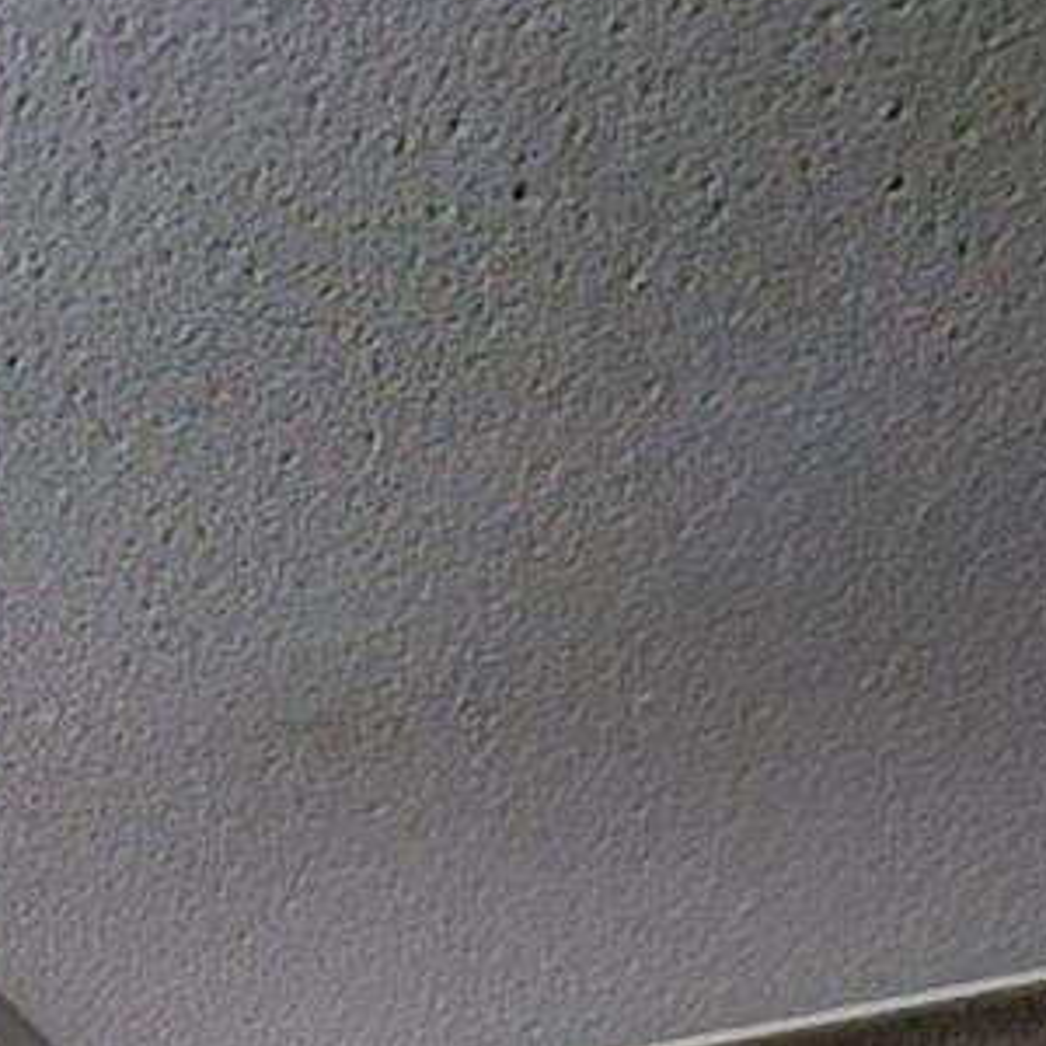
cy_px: 3058
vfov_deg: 10.8
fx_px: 3931
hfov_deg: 14.3
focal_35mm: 115
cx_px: -453
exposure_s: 1/8
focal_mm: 2.2
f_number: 2.2
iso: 1600
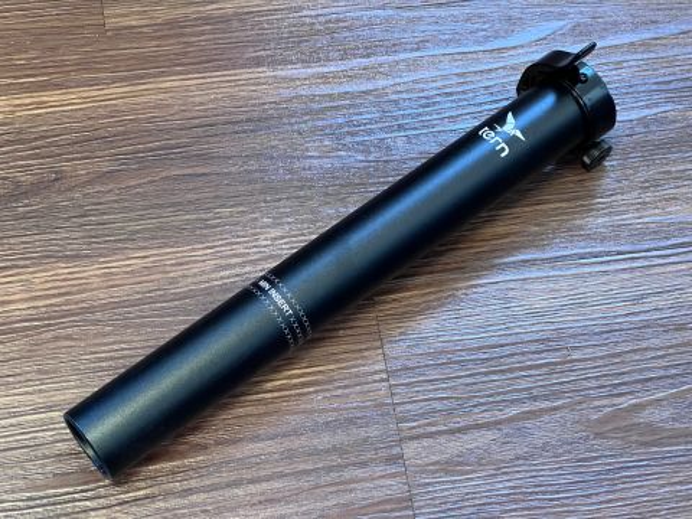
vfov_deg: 19.1
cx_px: 346
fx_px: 1539
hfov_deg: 25.3
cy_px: 260
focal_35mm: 77
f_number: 2.8
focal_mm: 9
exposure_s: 1/50
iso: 640
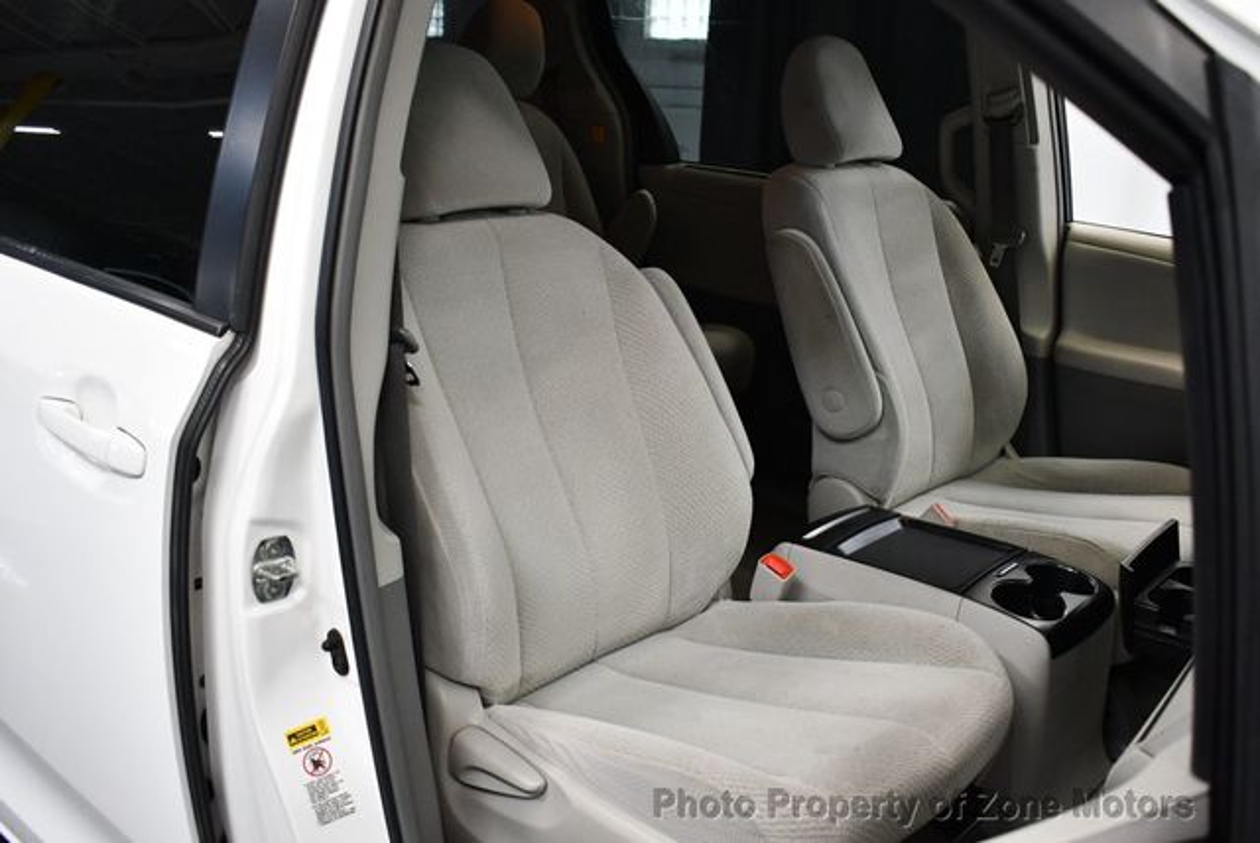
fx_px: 1261
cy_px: 422
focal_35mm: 36
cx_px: 630
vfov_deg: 36.9
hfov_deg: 53.1
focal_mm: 18
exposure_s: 1/125
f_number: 3.5
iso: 1250
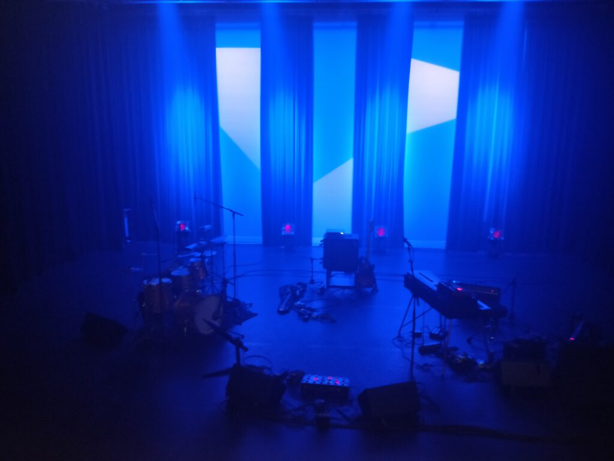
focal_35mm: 24
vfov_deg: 56.8
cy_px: 230
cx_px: 307
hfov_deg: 71.6
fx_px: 426
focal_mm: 4.1
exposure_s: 1/17
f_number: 1.7
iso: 2000
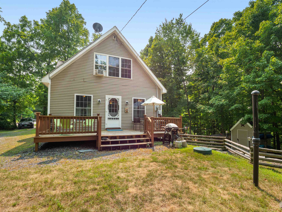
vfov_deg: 78.2
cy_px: 106
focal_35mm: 16
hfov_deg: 94.5
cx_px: 141
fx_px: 130
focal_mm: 8
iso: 200
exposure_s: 1/320
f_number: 5
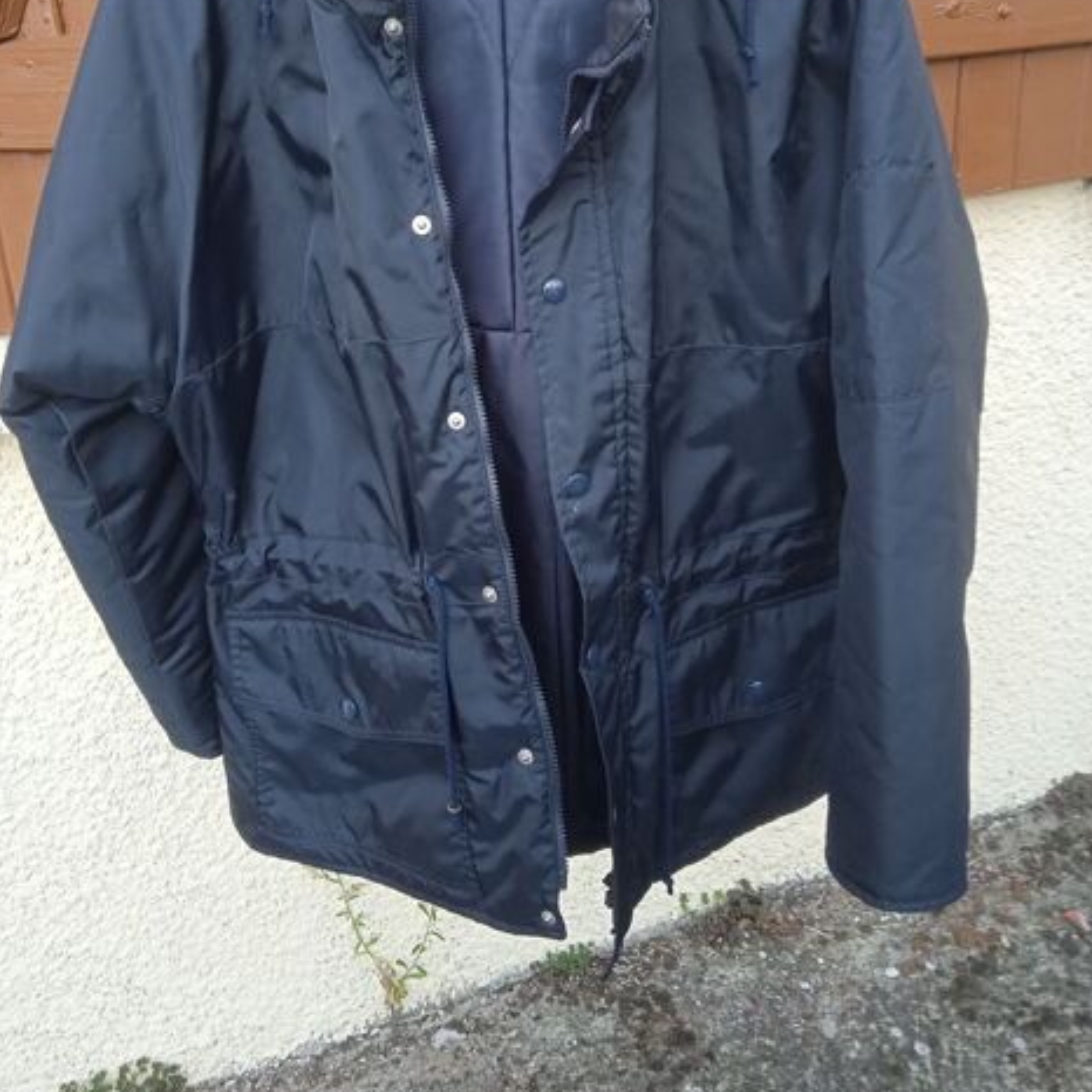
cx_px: 539
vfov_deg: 48.0
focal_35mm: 34
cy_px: 415
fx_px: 1213
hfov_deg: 48.4
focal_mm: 3.43
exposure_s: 1/50
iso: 217
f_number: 2.2
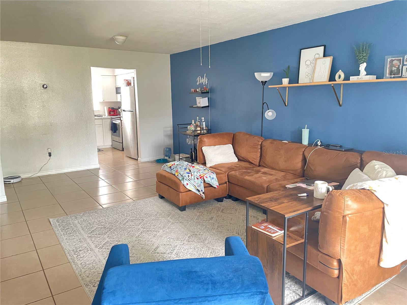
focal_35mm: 26
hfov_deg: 67.3
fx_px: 306
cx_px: 204
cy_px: 152
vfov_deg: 53.1
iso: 1000
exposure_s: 1/30
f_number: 1.6
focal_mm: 4.2
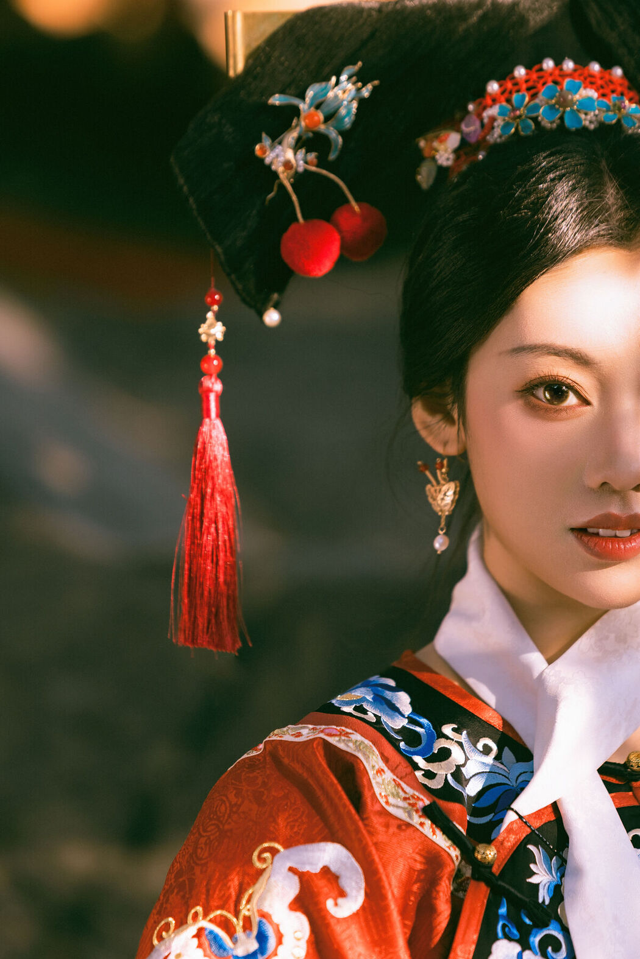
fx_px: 5333
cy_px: 480
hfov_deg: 6.9
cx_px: 320
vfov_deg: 10.3
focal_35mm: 200
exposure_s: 1/200
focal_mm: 200
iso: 100
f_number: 3.5
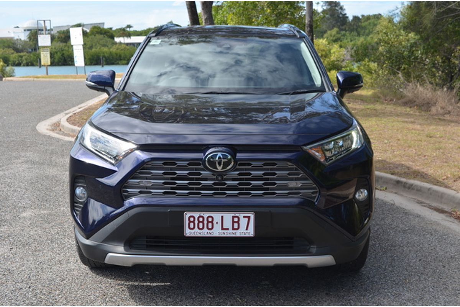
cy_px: 154
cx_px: 230
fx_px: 671
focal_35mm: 52
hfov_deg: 37.9
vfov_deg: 25.8
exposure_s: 1/250
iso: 125
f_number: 8
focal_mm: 35
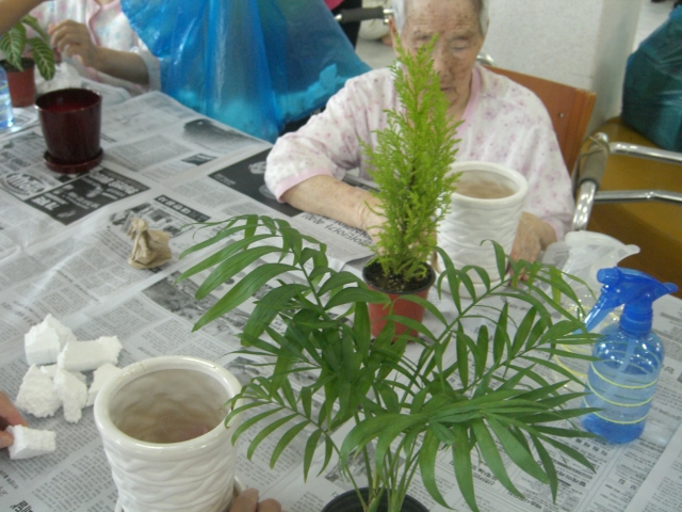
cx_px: 341
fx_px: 749
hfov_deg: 49.0
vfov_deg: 37.7
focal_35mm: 38
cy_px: 256
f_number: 2.8
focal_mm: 7.9
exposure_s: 1/60
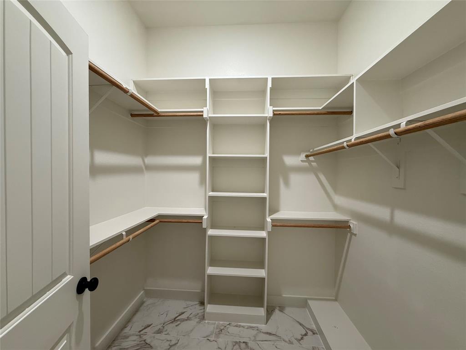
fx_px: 188
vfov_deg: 85.7
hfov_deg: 102.1
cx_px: 233
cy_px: 175
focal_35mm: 14
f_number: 2.2
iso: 200
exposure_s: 1/60
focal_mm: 2.22
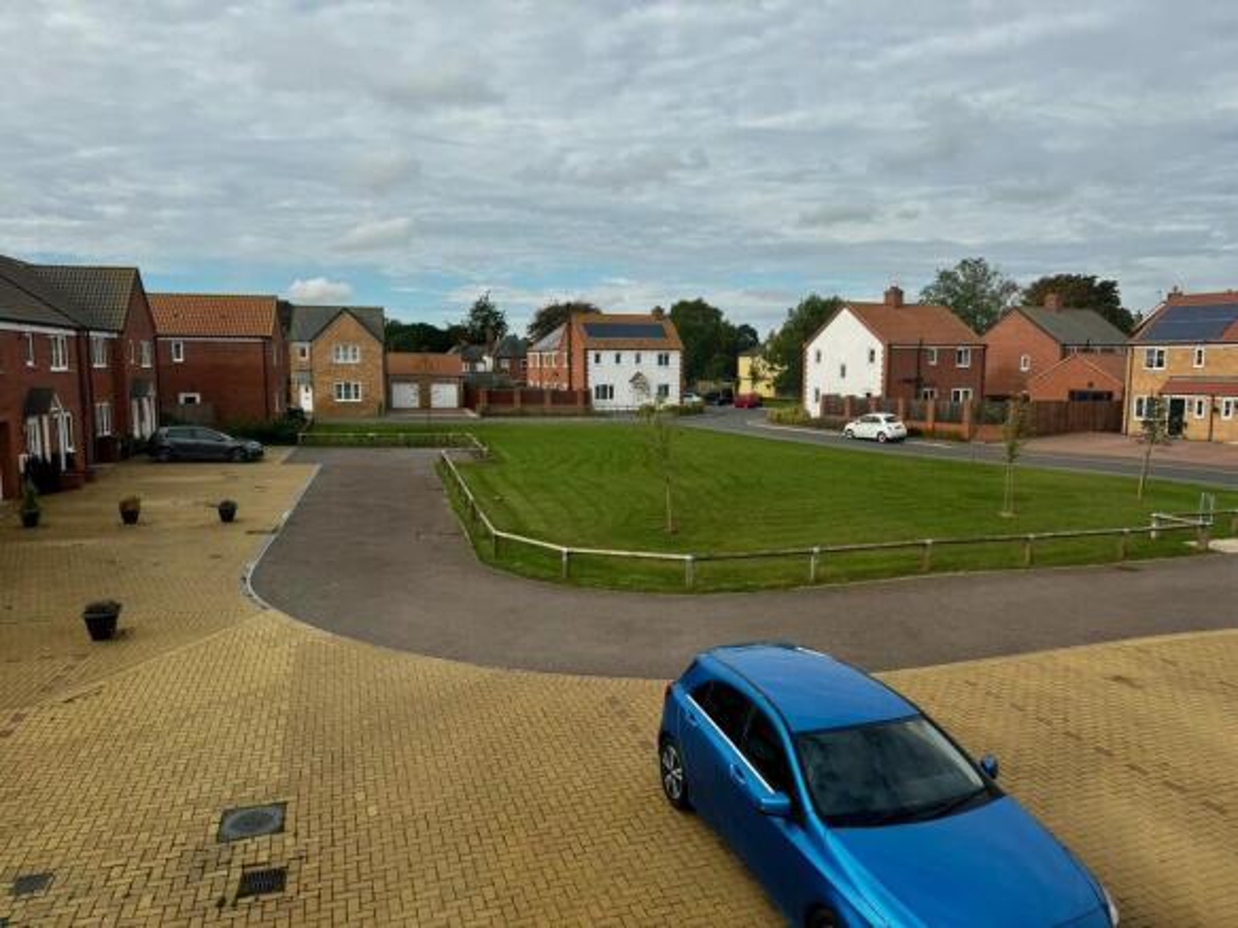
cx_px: 619
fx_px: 858
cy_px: 464
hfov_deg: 71.6
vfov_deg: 56.8
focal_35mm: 24
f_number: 1.78
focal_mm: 6.76
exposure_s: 1/2959
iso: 80
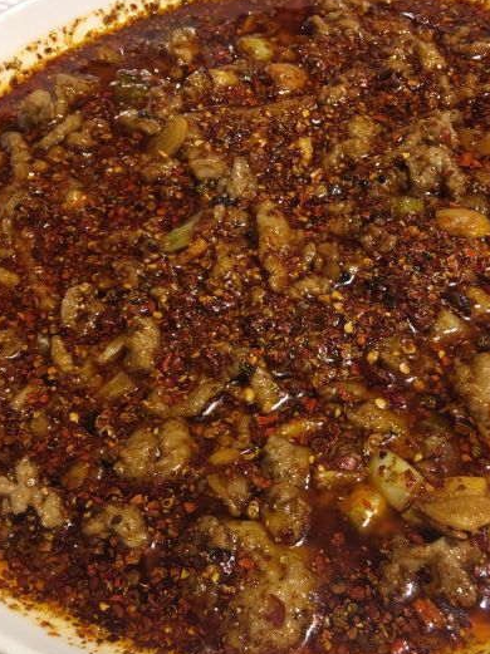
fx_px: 737
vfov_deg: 47.7
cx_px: 297
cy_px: 374
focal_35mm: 39
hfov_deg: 36.6
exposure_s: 1/17
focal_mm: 4.15
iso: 50
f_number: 2.2
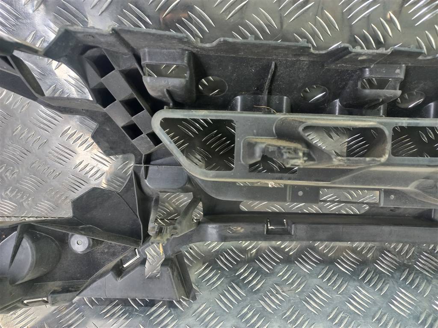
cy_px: 164
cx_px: 219
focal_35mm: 25
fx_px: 316
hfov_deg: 69.4
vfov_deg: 54.9
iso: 160
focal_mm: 4.6
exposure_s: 1/50
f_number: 1.8
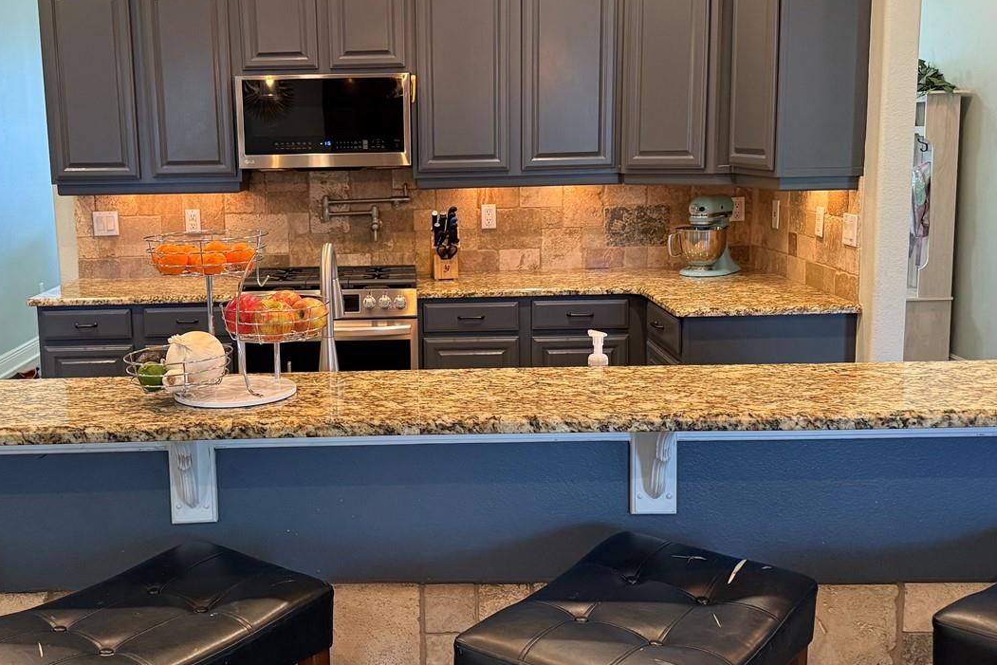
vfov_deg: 35.0
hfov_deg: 50.4
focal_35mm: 38
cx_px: 397
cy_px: 286
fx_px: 1052
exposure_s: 1/60
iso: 400
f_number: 1.78
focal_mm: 6.76
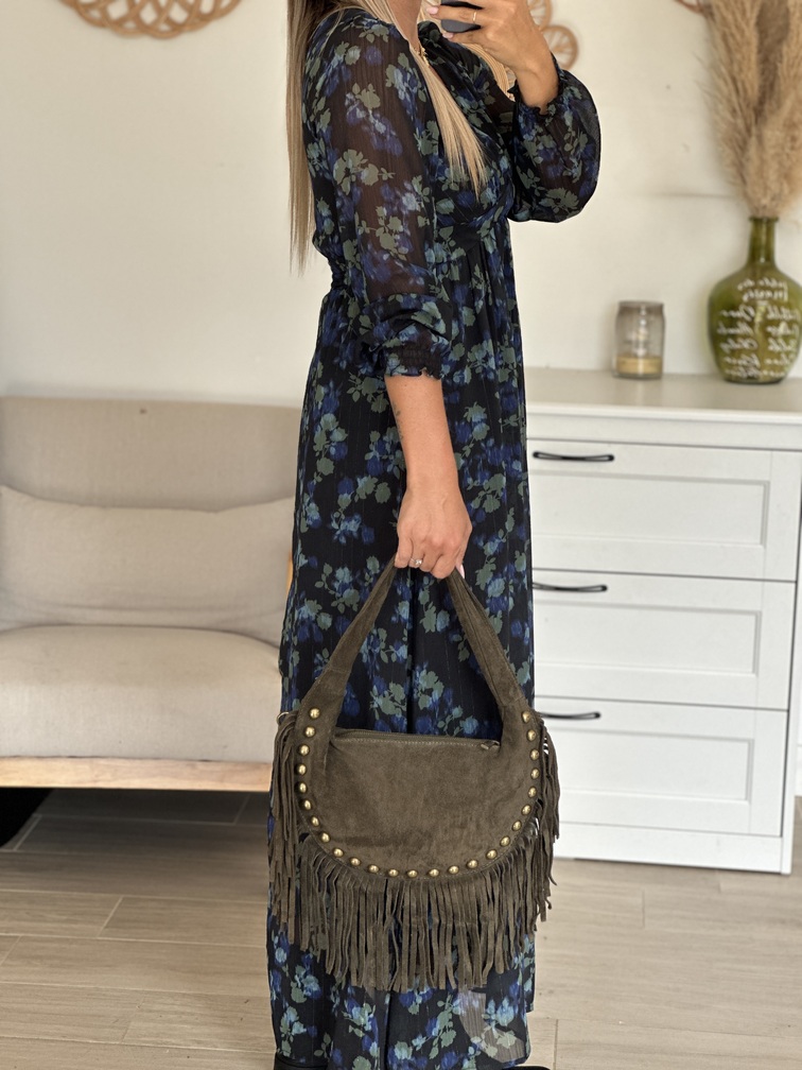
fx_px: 2379
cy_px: 535
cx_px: 401
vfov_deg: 25.3
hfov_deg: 19.1
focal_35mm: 77
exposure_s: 1/121
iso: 80
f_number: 2.8
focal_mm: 9
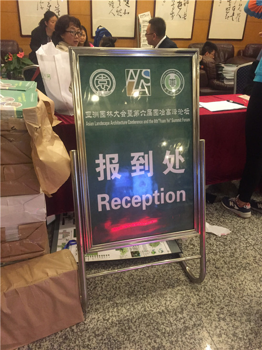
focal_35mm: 29
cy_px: 175
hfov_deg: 48.2
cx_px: 131
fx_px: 293
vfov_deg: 61.7
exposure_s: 1/17
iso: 320
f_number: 2.2
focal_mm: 4.15
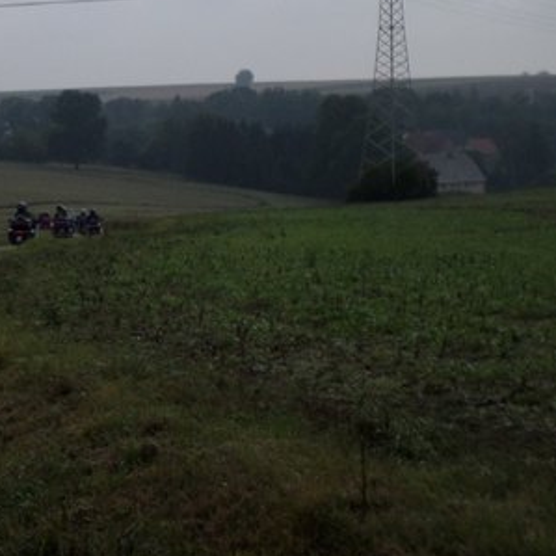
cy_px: -30
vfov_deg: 13.5
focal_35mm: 127
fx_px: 2308
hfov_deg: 13.6
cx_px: 19
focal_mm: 7.6
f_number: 3.9
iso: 80
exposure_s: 1/2000
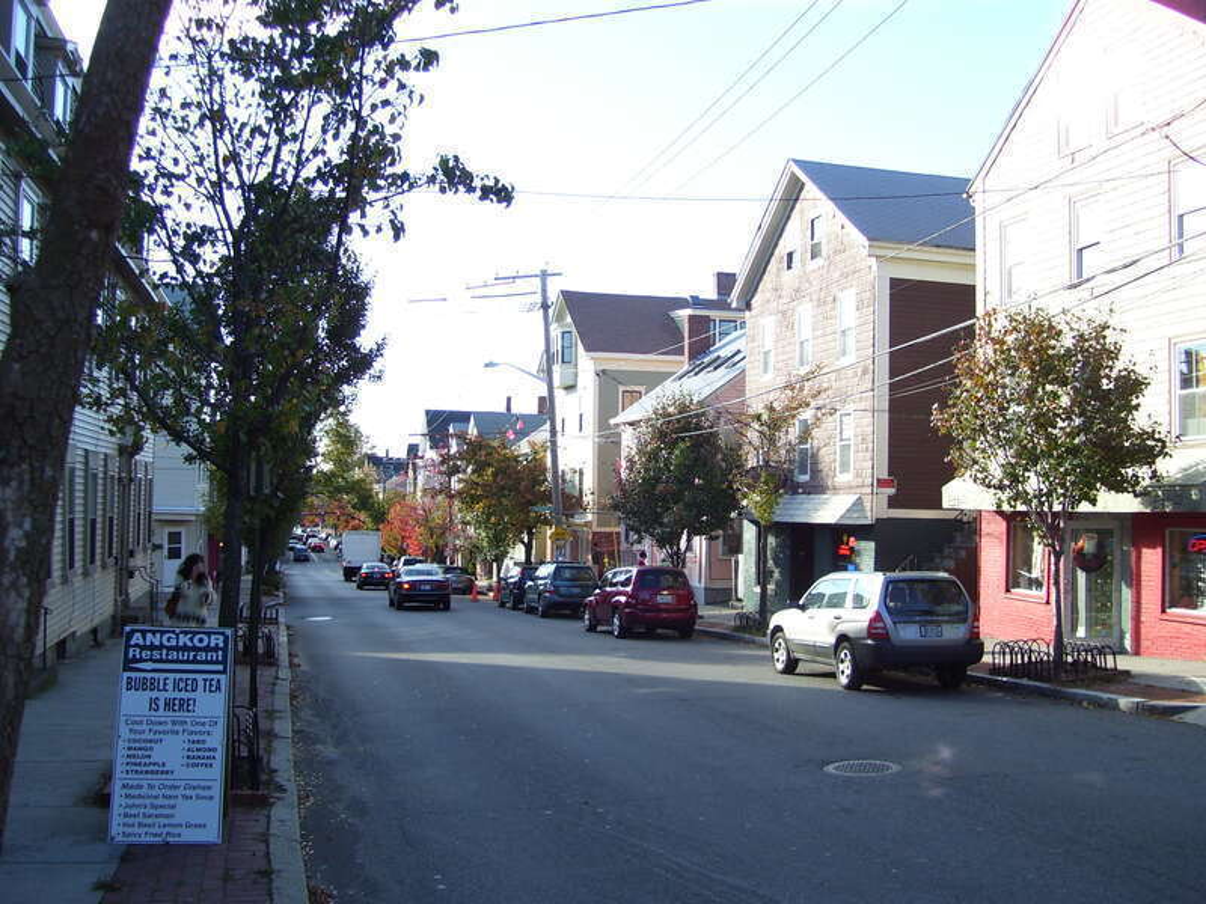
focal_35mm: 36
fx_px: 1254
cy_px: 452
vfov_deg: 39.7
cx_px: 603
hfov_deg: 51.4
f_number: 2.7
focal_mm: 6
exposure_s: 1/350
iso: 80
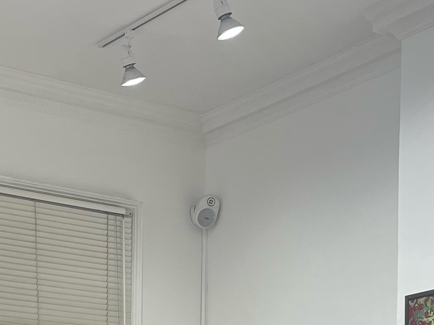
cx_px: 192
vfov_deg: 13.5
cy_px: 566
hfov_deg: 19.8
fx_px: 1241
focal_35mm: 99
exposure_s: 1/100
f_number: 1.6
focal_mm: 5.1
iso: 40
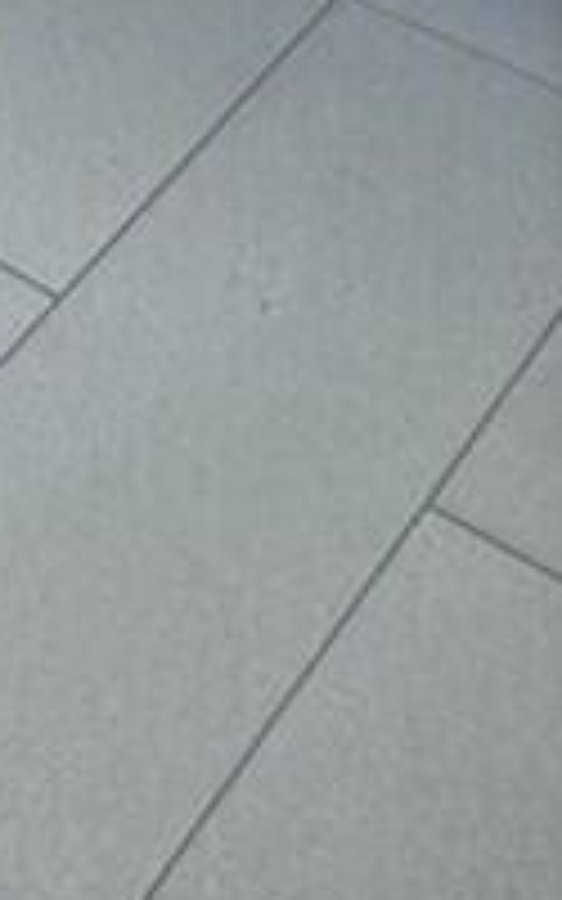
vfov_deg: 13.3
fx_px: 2622
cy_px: -1359
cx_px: 728
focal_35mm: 107
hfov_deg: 11.9
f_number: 2.2
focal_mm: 2.22
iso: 40
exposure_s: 1/522
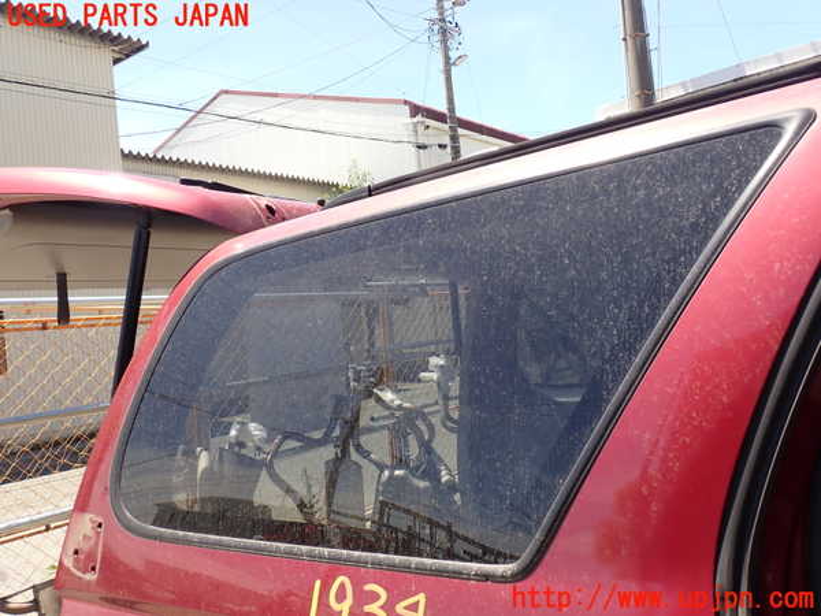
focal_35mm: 30
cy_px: 308
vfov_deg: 46.8
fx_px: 712
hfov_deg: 60.0
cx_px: 410
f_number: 3.2
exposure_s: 1/320
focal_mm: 5.4
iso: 100
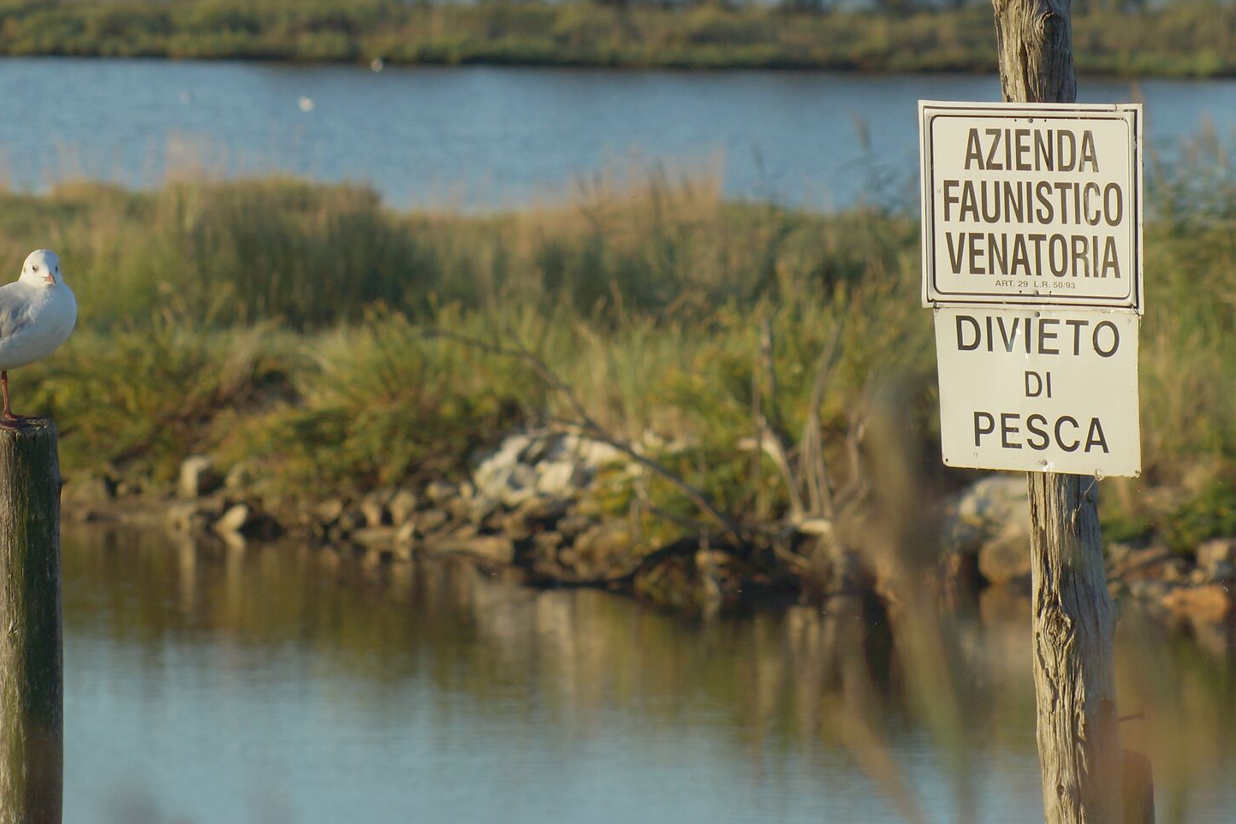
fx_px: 12841
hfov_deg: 5.5
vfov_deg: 3.7
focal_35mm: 374
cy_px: 188
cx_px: 635
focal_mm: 150
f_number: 9
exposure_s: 1/250
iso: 100
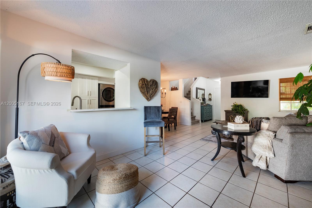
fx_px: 121
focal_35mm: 14
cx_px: 156
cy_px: 104
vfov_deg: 81.2
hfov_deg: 104.2
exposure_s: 1/40
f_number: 9
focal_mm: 14
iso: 500
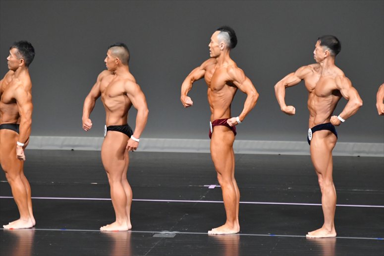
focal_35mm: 315
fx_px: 3358
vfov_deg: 4.4
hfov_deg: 6.5
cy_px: 128
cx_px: 192
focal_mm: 210
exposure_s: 1/400
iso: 5000
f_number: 5.6
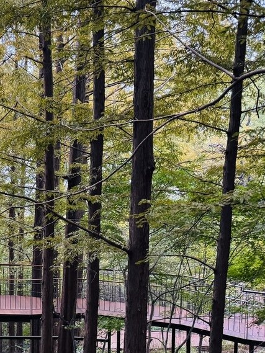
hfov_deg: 21.3
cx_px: -122
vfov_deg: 32.7
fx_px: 602
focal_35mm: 59
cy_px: 177
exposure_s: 1/60
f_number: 1.78
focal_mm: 6.76
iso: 250
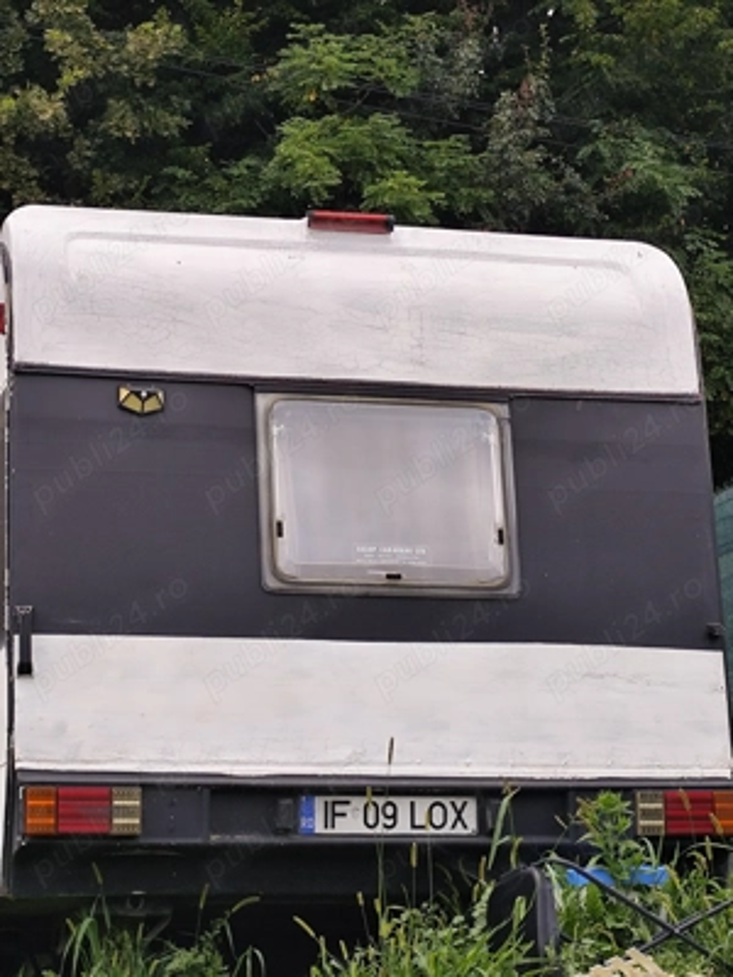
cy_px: 488
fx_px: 2626
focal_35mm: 93
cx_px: 366
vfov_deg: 21.1
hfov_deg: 15.9
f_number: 1.65
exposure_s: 1/100
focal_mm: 6.19
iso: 100
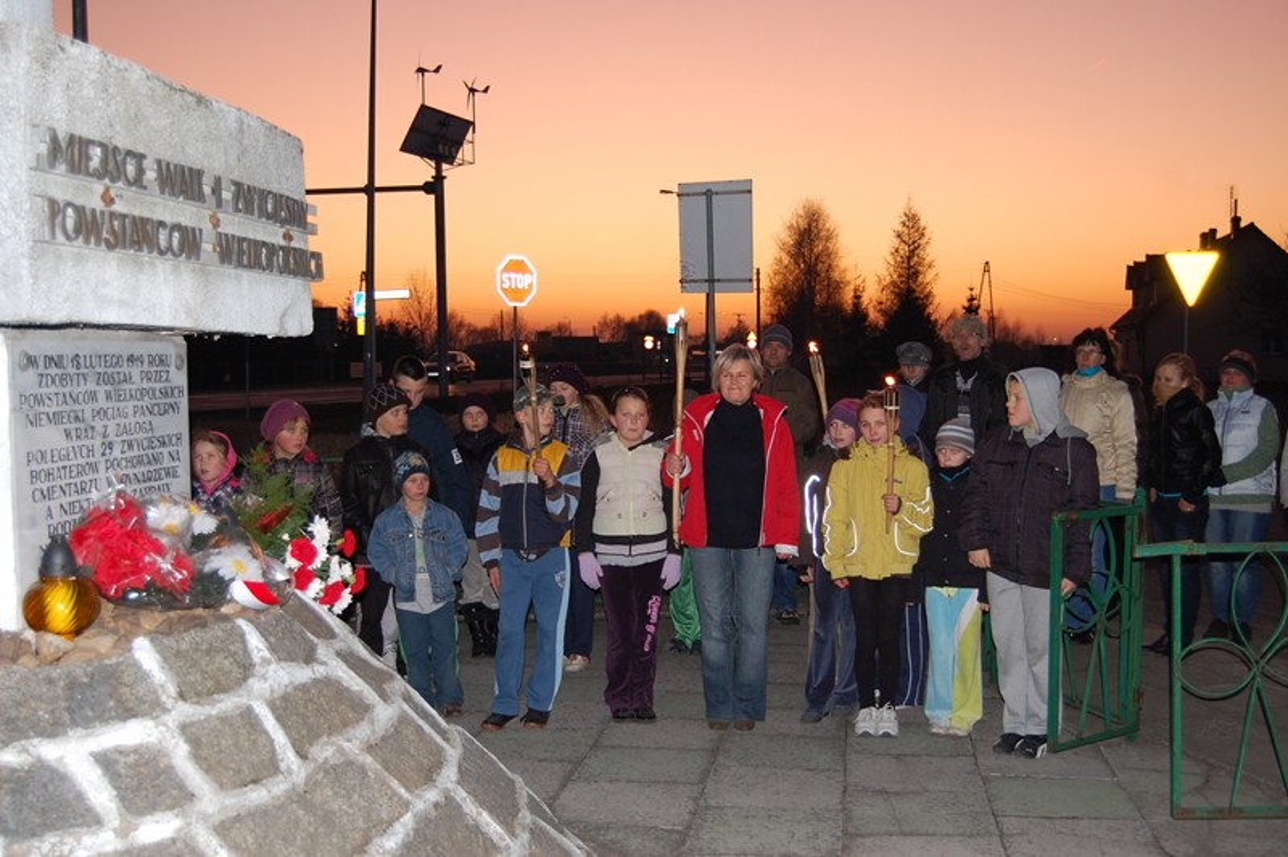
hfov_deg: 49.6
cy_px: 428
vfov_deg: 34.2
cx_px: 644
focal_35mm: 39
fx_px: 1394
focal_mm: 26
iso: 450
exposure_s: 1/60
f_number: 4.2
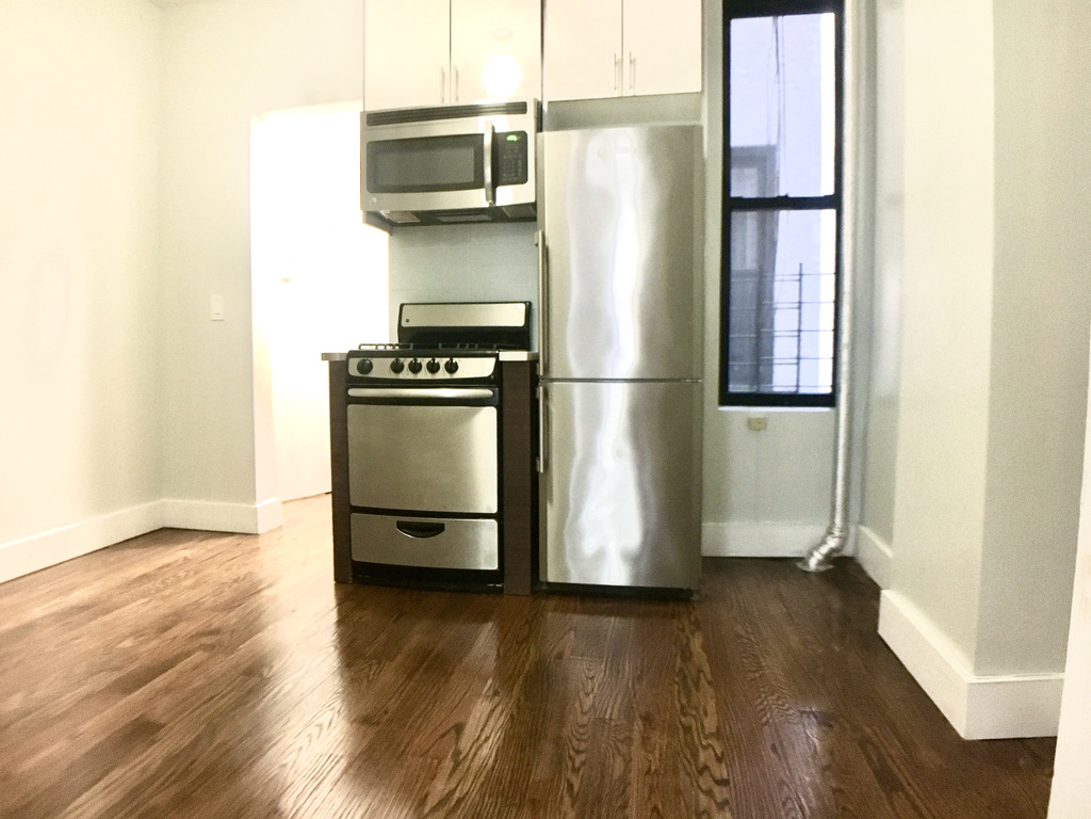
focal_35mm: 29
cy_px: 410
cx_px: 546
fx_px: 914
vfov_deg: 48.2
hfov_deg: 61.7
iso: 200
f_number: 2.2
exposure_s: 1/15
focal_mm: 4.15
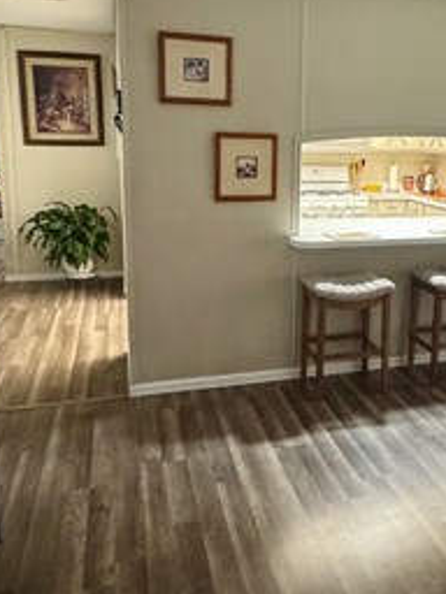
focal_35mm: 35
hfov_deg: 39.5
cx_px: 339
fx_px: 601
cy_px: 244
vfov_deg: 52.3
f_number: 2.2
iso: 640
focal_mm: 2.22
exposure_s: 1/60
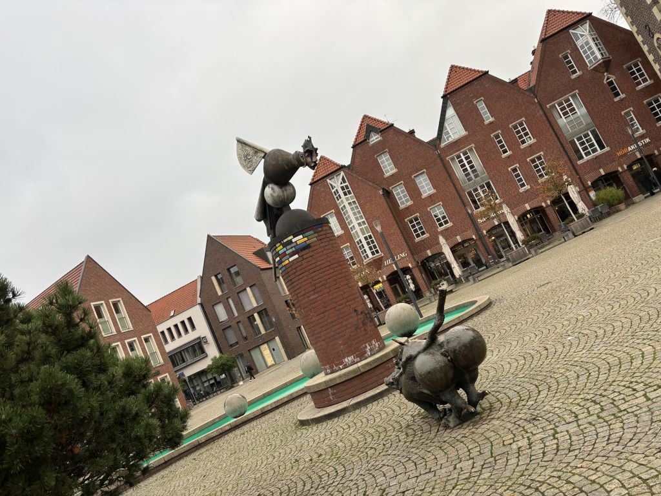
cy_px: 248
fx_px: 496
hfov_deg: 67.3
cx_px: 330
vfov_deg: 53.1
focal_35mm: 26
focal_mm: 5.96
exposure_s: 1/317
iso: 50
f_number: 1.6
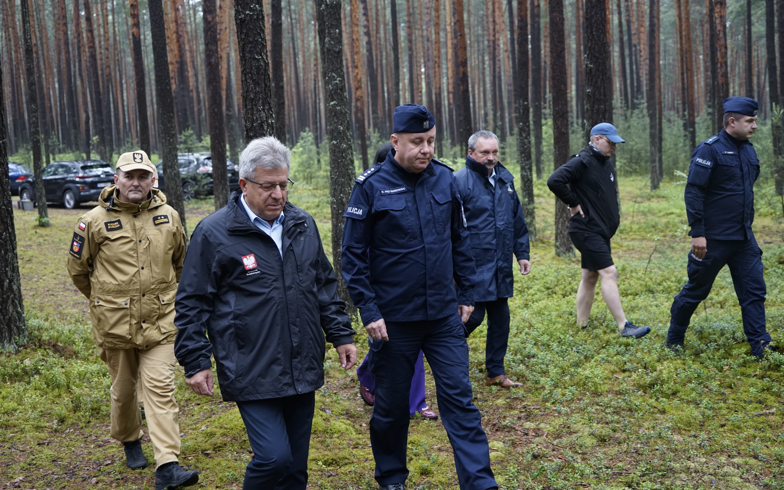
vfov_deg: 29.9
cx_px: 391
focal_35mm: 43
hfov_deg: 46.2
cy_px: 247
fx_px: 919
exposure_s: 1/160
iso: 1000
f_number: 4
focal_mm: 42
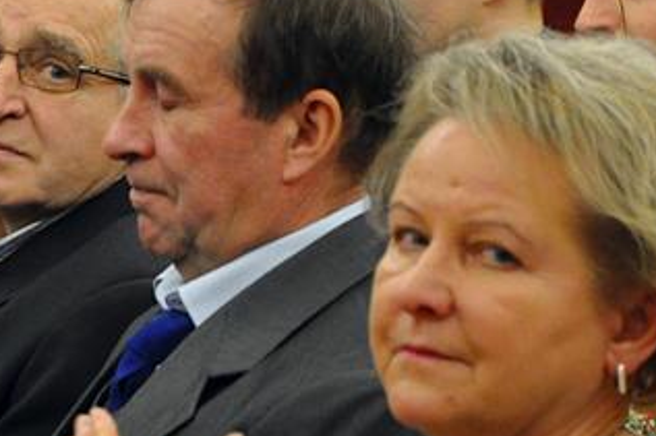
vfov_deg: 4.3
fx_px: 5864
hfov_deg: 6.4
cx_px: 37
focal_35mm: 322
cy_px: 292
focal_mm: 80
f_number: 5.6
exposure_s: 1/80
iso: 2500
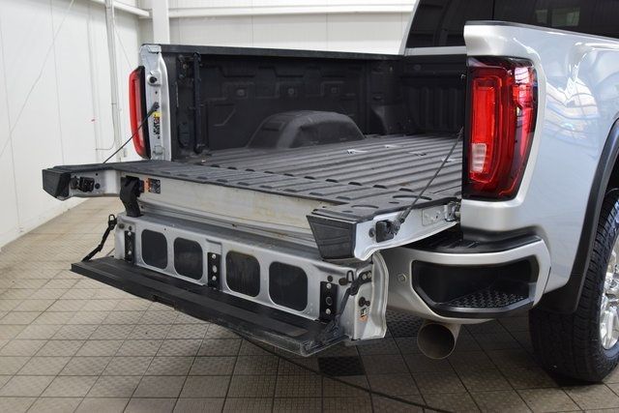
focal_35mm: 36
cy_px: 206
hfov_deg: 53.1
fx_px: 619
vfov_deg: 36.9
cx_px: 310
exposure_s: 1/15
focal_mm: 24
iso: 500
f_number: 6.3
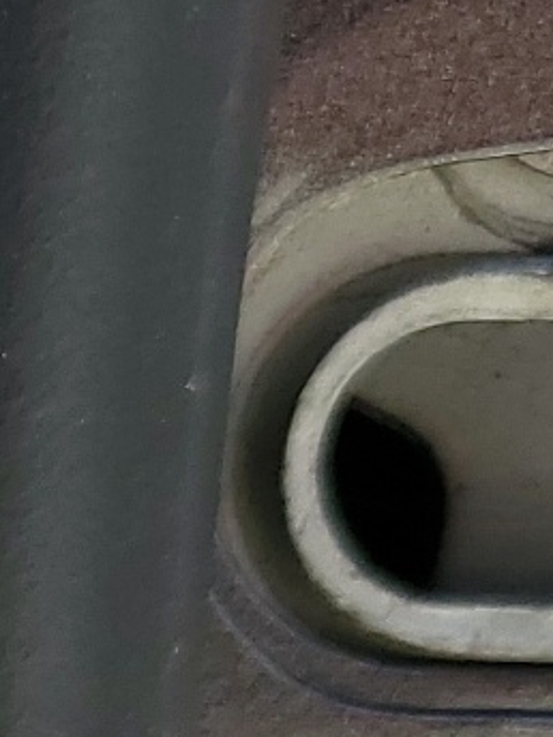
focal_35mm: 161
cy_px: 1473
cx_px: -1097
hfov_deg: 8.0
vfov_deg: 11.1
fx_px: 3429
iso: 50
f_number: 1.5
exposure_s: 1/2000
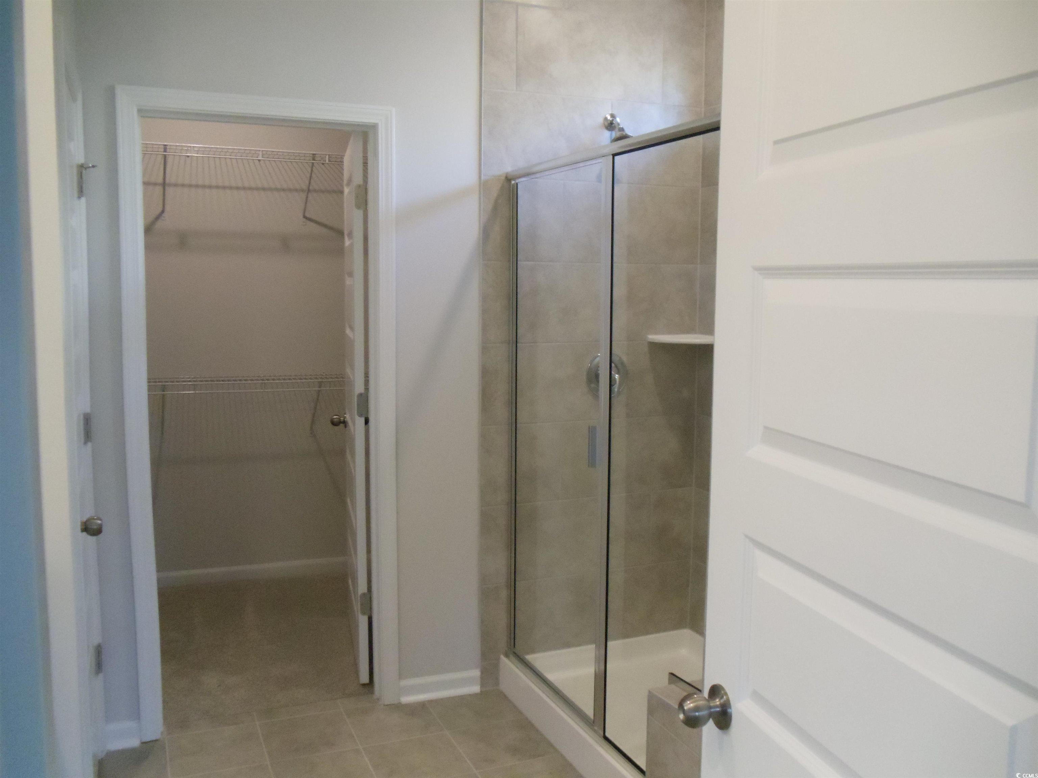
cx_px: 519
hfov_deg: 42.9
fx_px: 1319
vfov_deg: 32.9
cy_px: 389
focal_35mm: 44
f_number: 3.5
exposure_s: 1/80
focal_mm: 6
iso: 800
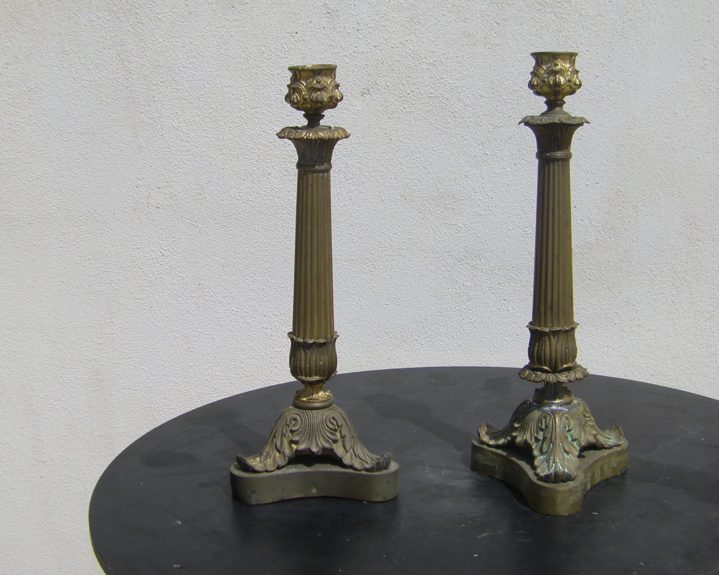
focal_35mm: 52
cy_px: 244
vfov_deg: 29.1
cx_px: 415
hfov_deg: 35.9
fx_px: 1107
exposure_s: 1/320
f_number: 7
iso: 64
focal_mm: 6.3
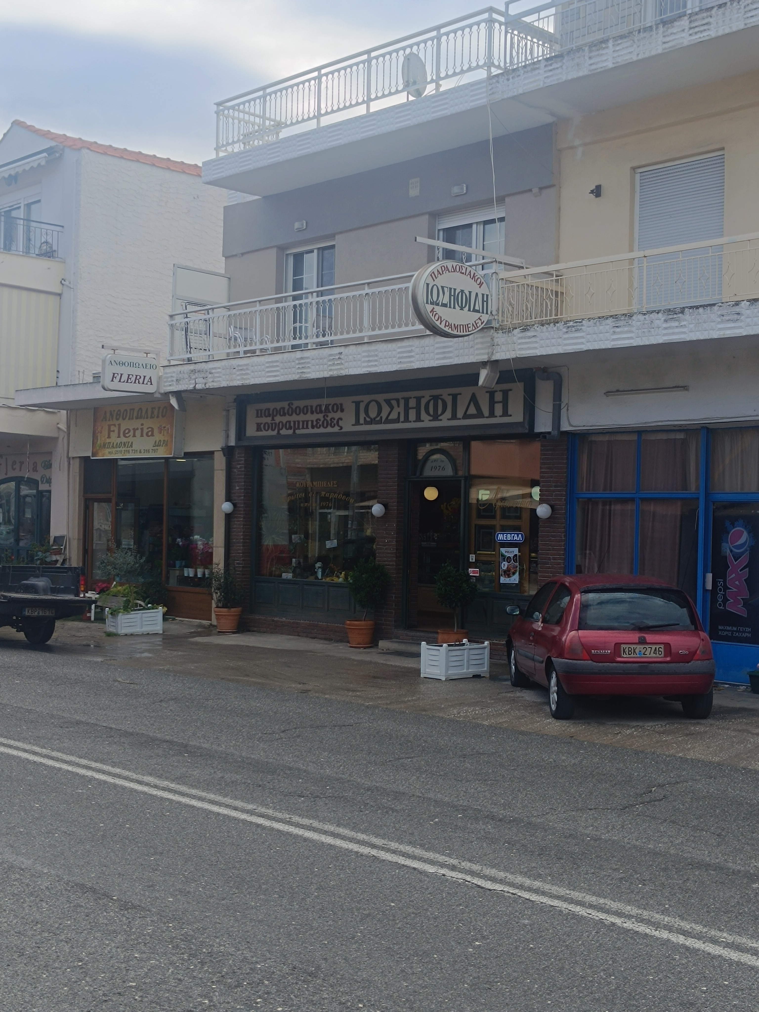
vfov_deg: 71.6
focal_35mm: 24
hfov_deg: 56.8
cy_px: 506
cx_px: 380
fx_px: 702
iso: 51
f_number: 1.88
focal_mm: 5.59
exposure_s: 1/765
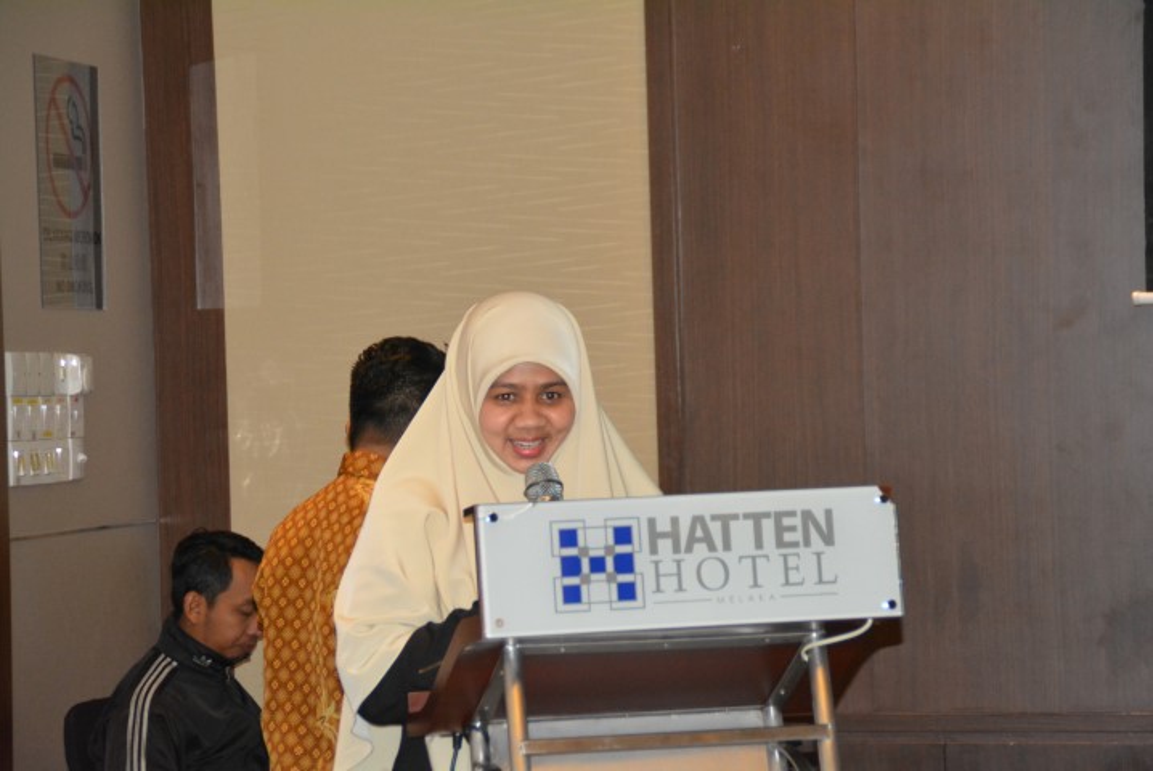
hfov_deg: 14.4
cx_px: 576
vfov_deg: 9.6
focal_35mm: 142
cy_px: 386
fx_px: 4568
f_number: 5.6
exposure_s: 1/60
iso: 3200
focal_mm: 95
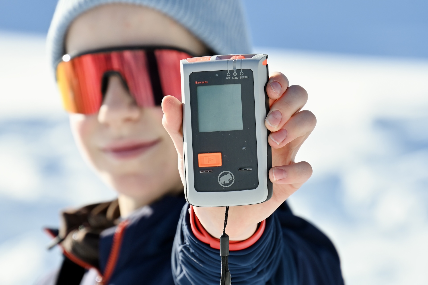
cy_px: 142
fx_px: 2378
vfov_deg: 6.9
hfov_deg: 10.3
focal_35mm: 200
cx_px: 214
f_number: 6.3
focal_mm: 200
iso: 180
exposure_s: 1/500
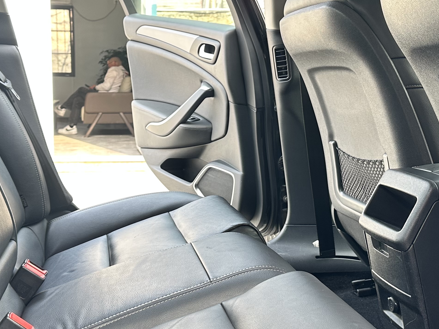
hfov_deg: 37.5
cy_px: 154
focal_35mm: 51
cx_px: 211
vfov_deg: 28.6
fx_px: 647
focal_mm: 6.86
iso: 160
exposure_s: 1/121
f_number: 1.78
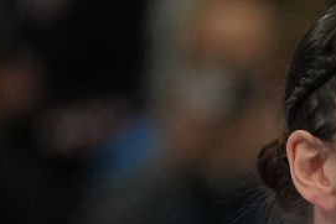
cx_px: 647
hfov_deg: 1.0
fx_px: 18601
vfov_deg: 0.7
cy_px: 475
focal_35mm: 1992
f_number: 2.8
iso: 1600
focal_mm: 200
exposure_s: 1/1000
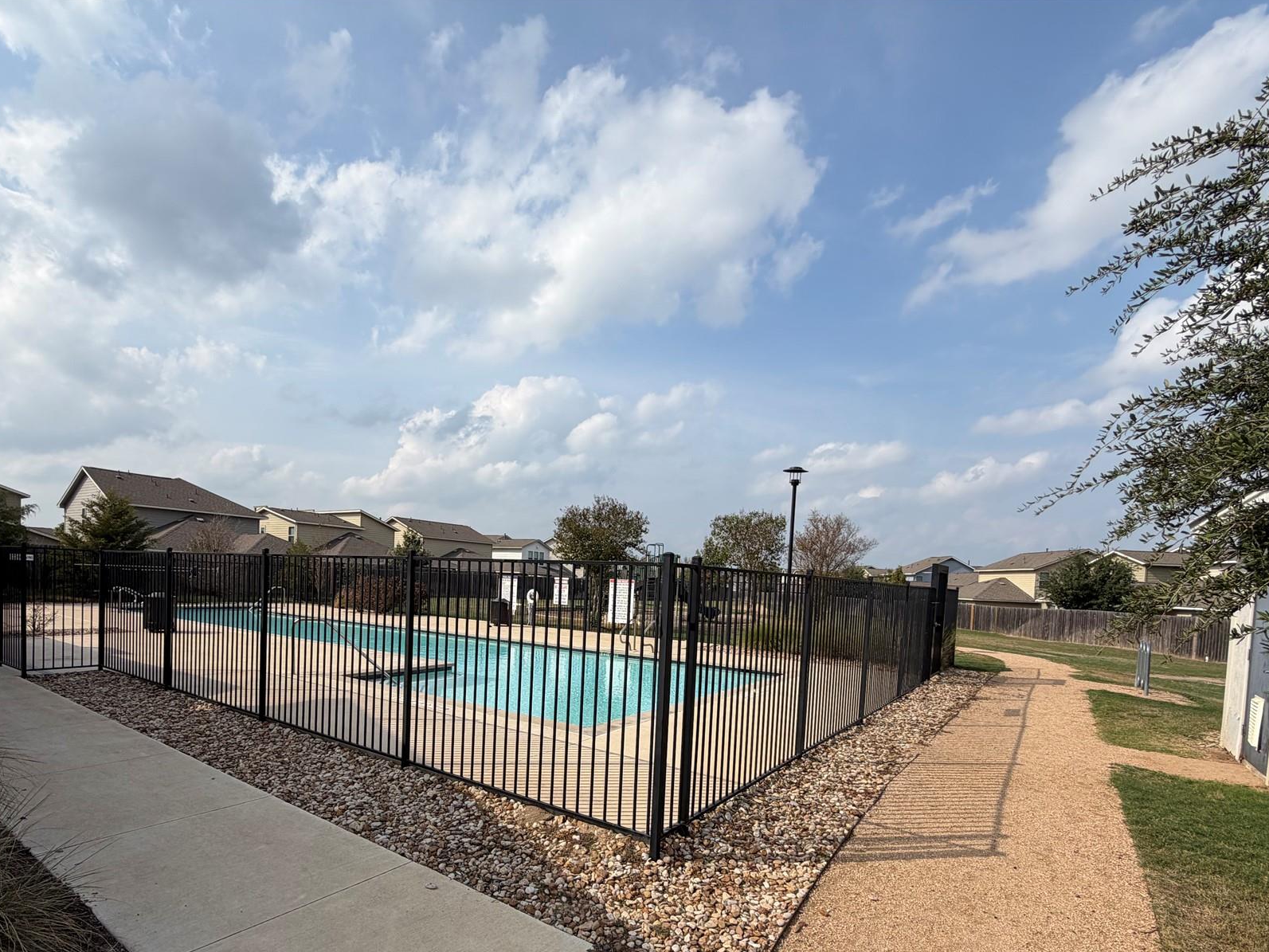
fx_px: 660
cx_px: 579
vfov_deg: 70.2
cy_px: 608
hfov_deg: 87.5
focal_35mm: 18
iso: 20
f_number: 2.2
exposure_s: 1/1368
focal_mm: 2.22
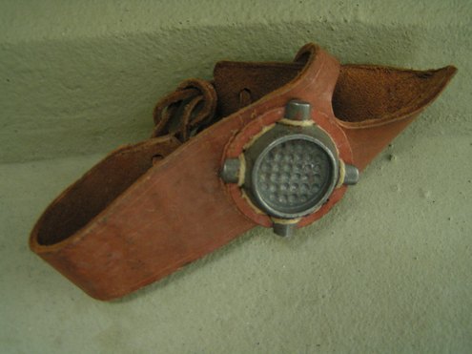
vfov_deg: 37.7
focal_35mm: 38
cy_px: 177
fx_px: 518
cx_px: 236
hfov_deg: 49.0
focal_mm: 5.8
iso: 100
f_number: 2.8
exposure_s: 1/40
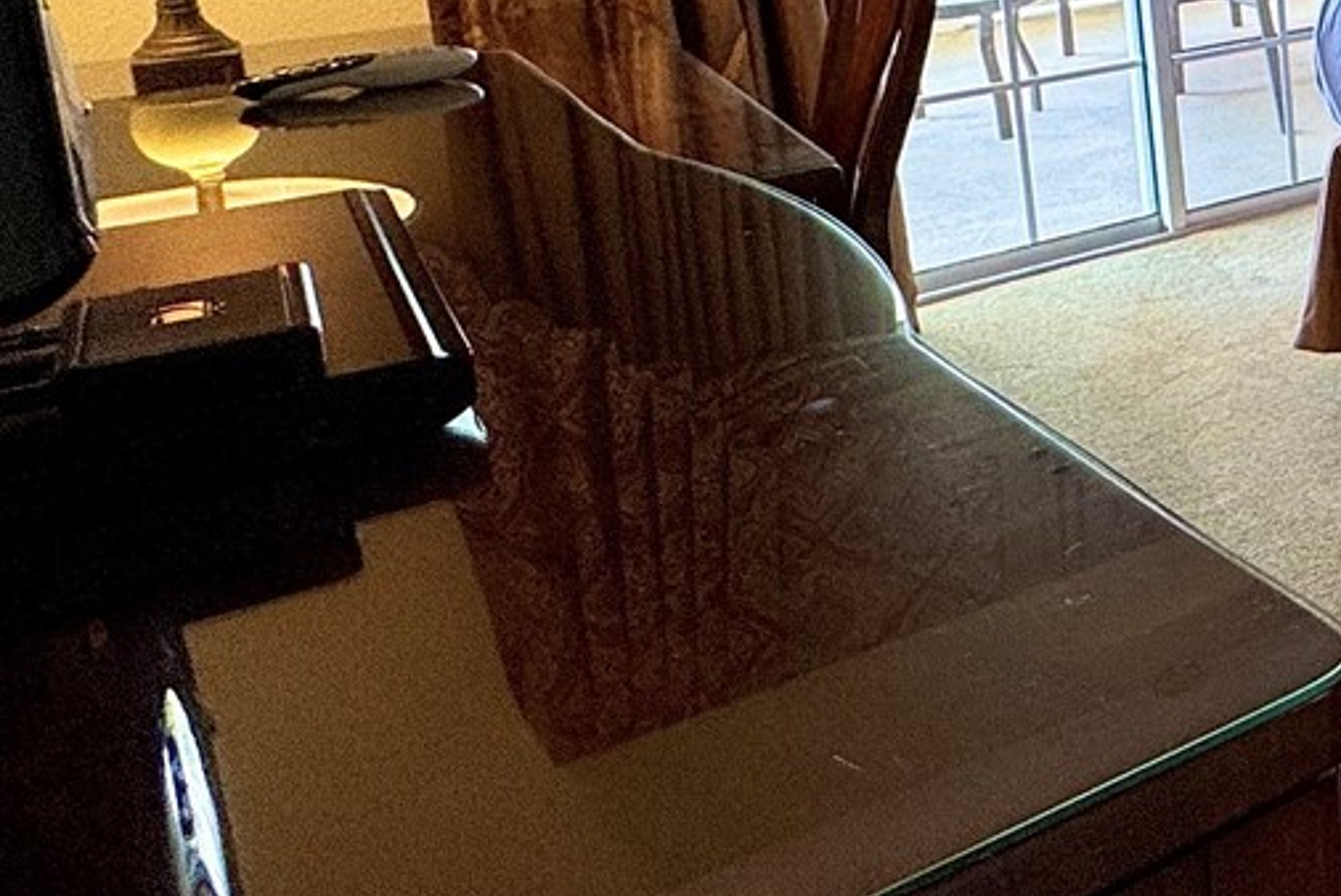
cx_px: 2057
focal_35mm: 46
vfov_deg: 27.4
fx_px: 1714
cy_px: -24
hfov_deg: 27.5
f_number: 2.2
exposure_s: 1/120
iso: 64
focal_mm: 2.22
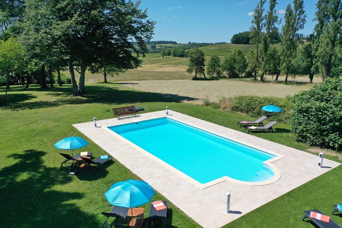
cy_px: 114
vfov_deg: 46.4
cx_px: 171
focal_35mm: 28
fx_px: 266
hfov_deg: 65.5
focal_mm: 10.26
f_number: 2.8
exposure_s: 1/2500
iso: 100
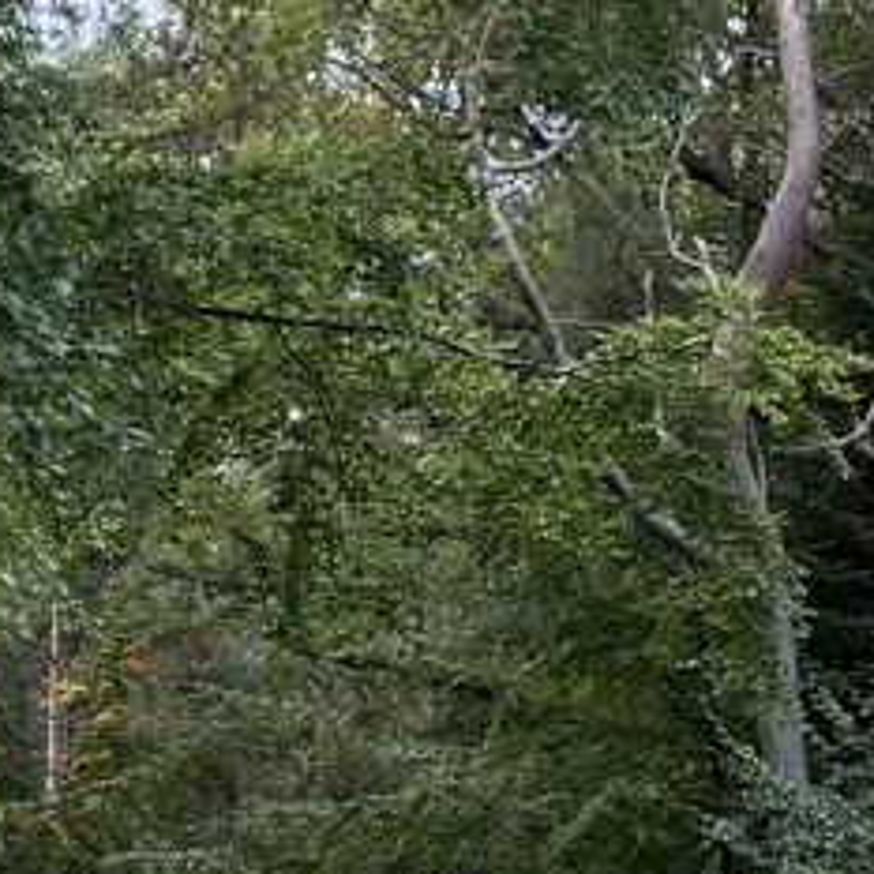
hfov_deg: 10.0
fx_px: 4999
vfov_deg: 9.9
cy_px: 870
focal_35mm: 175
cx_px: 188
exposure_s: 1/358
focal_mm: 6.76
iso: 100
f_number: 1.78
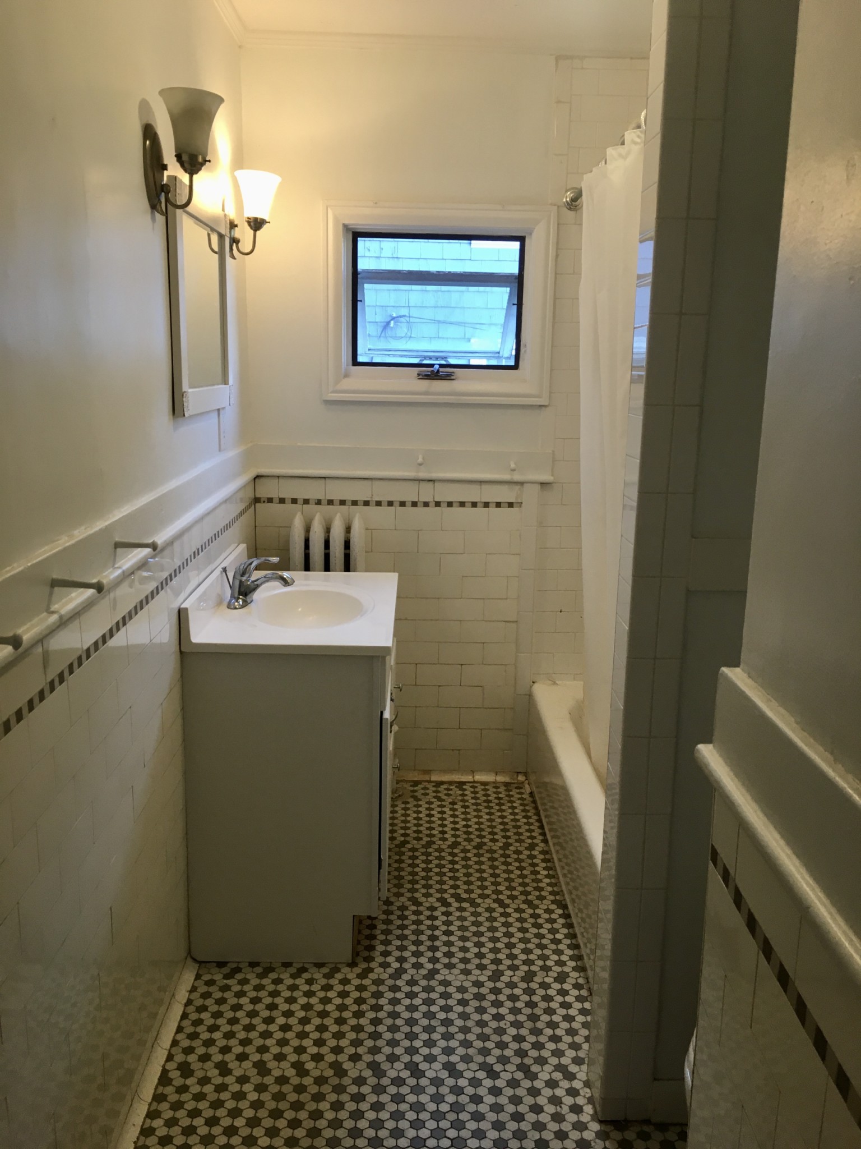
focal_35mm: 29
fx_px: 962
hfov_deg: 48.2
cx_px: 430
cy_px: 574
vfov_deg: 61.7
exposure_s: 1/30
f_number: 2.2
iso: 64
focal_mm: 4.15
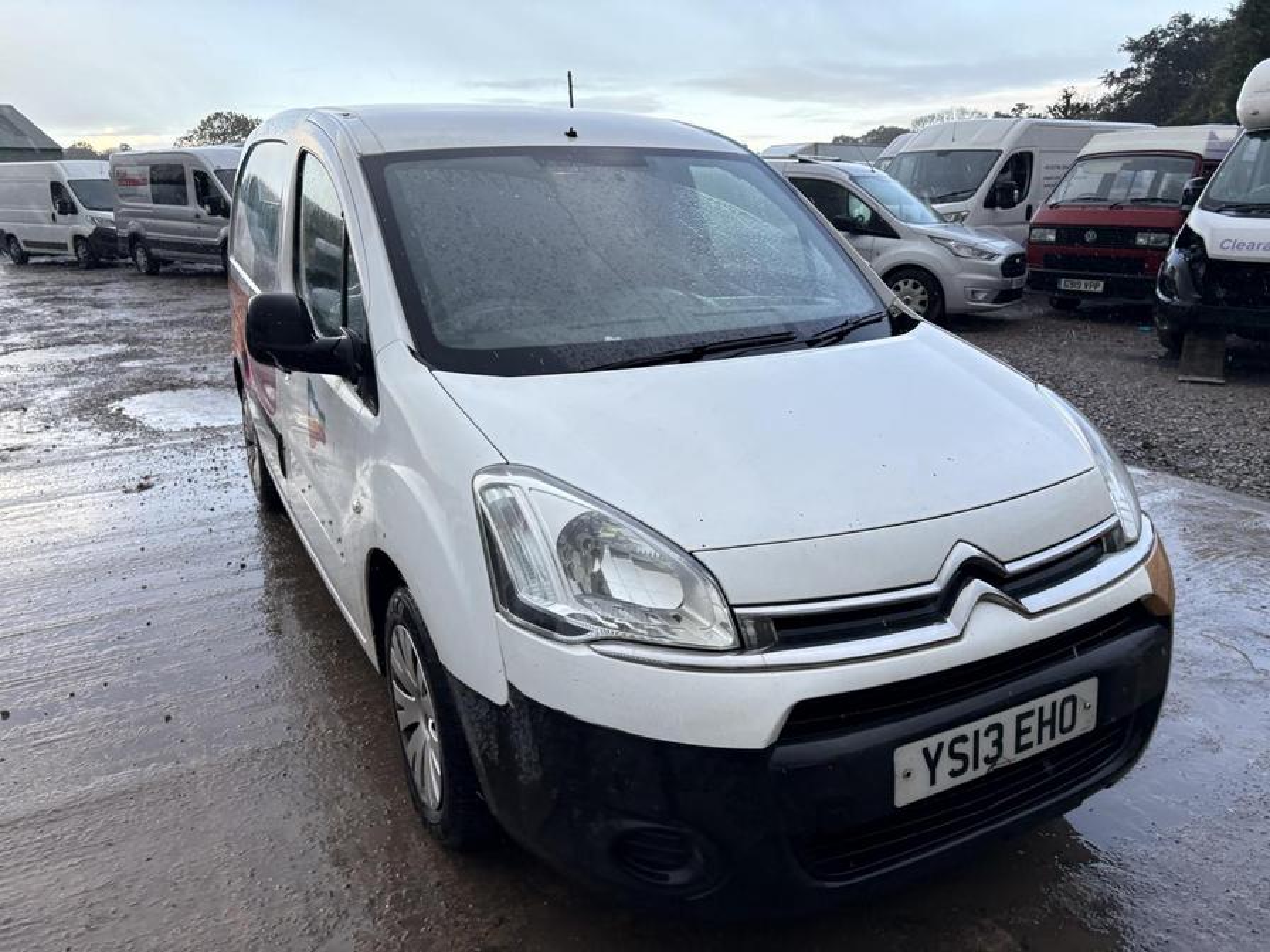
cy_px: 476
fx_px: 954
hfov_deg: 67.3
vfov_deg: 53.1
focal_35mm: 26
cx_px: 635
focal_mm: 5.96
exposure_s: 1/152
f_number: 1.6
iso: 40
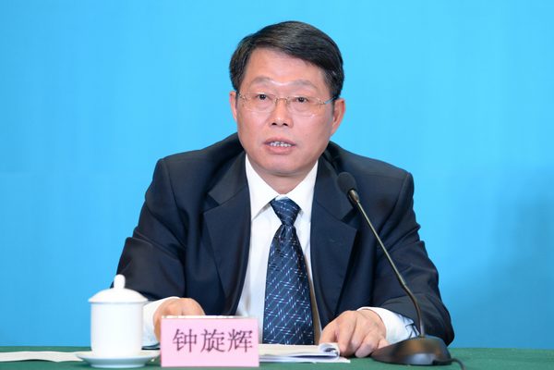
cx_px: 277
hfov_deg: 10.3
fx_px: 3078
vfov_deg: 6.9
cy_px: 185
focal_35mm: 200
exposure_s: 1/100
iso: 3200
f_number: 4
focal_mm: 200
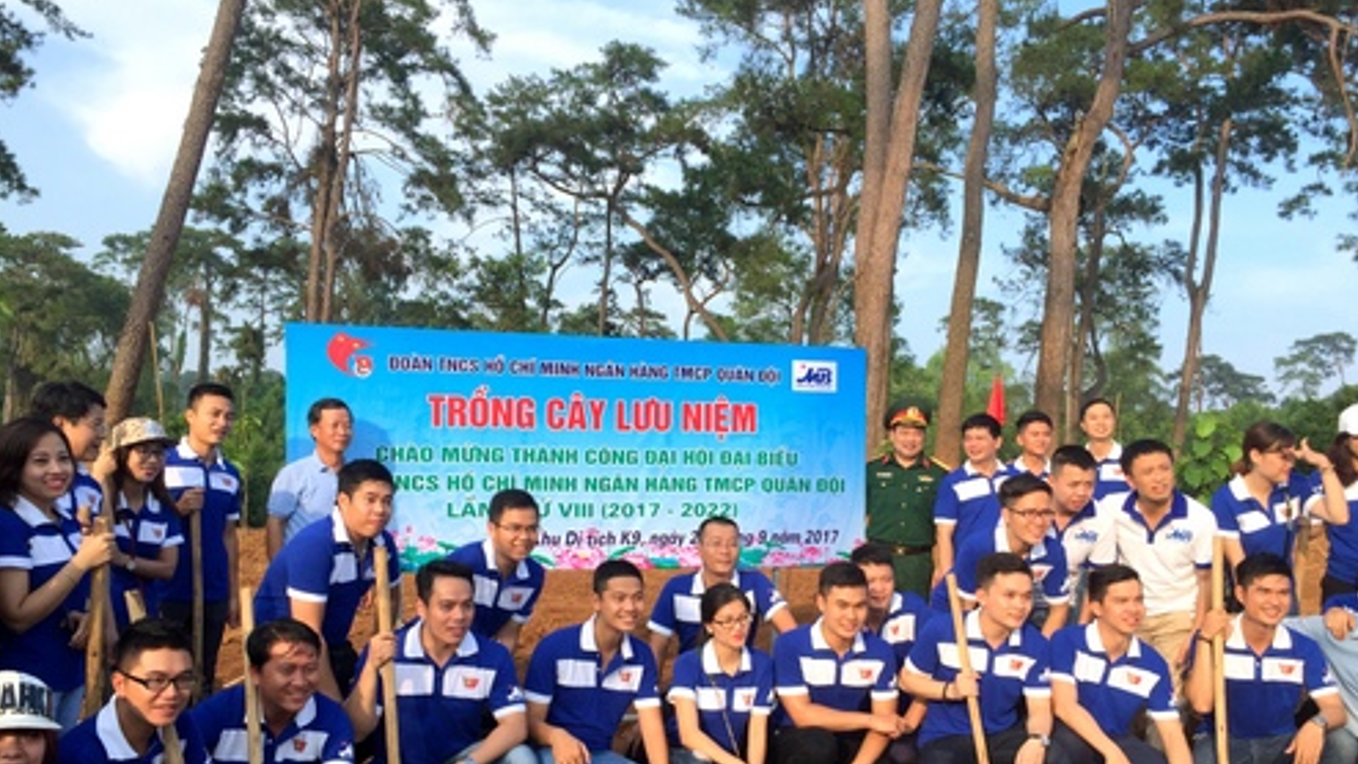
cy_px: 496
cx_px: 684
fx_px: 1152
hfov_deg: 61.0
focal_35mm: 32
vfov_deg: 36.4
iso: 32
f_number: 2.2
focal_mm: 4.15
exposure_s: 1/659
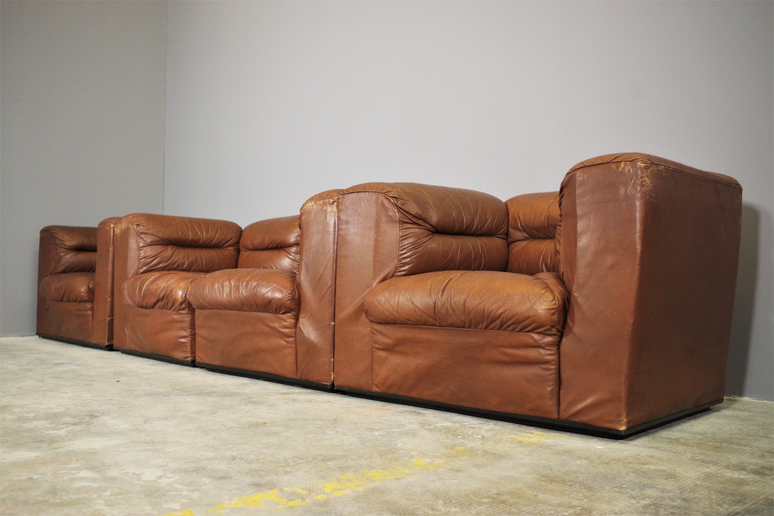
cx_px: 387
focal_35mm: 34
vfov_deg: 38.9
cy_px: 258
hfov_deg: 55.8
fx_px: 731
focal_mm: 23.13
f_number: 4
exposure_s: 1/60
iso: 800
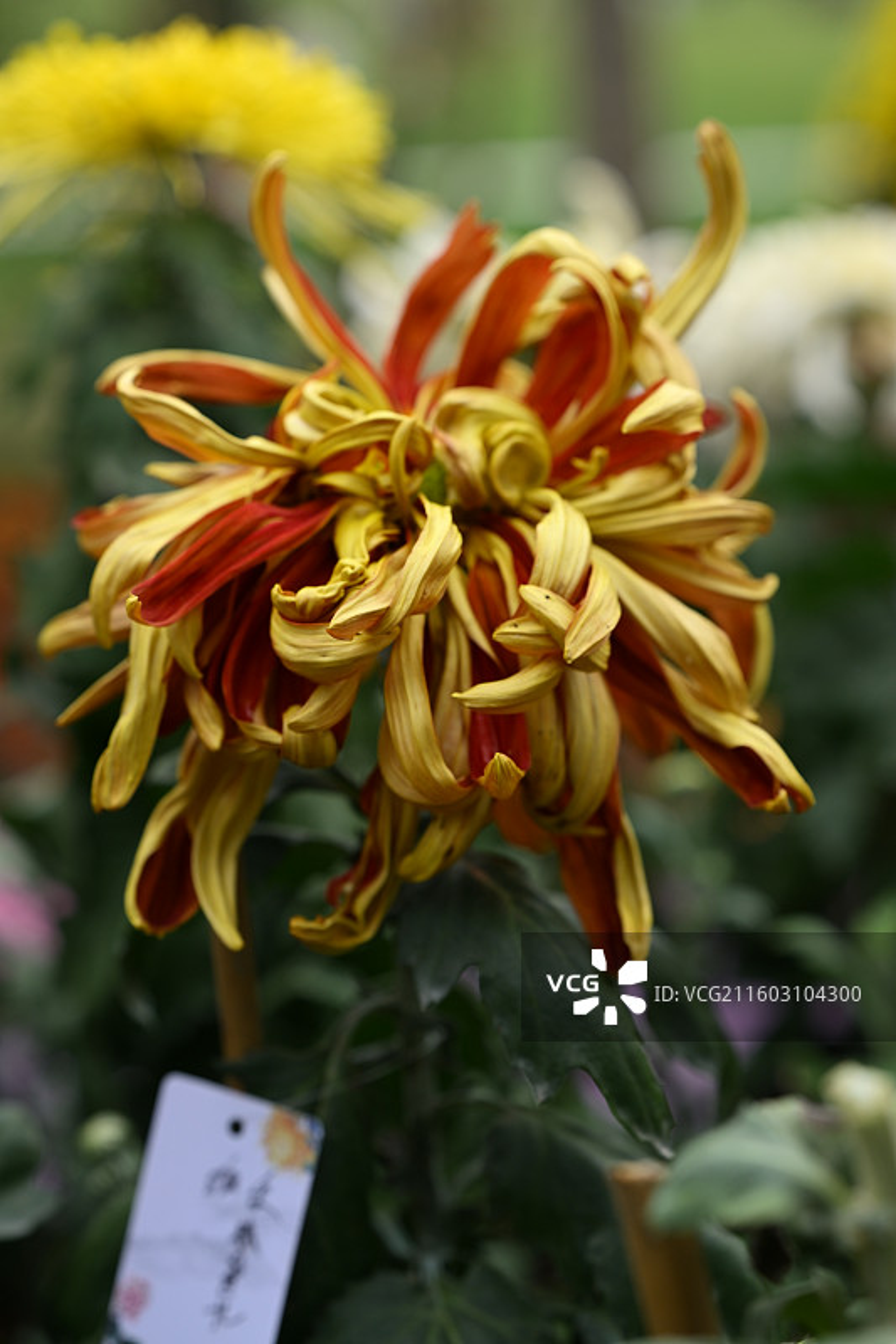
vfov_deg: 28.8
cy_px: 672
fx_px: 2614
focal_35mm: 70
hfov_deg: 19.4
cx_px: 448
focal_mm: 70
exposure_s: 1/320
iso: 200
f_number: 4.5
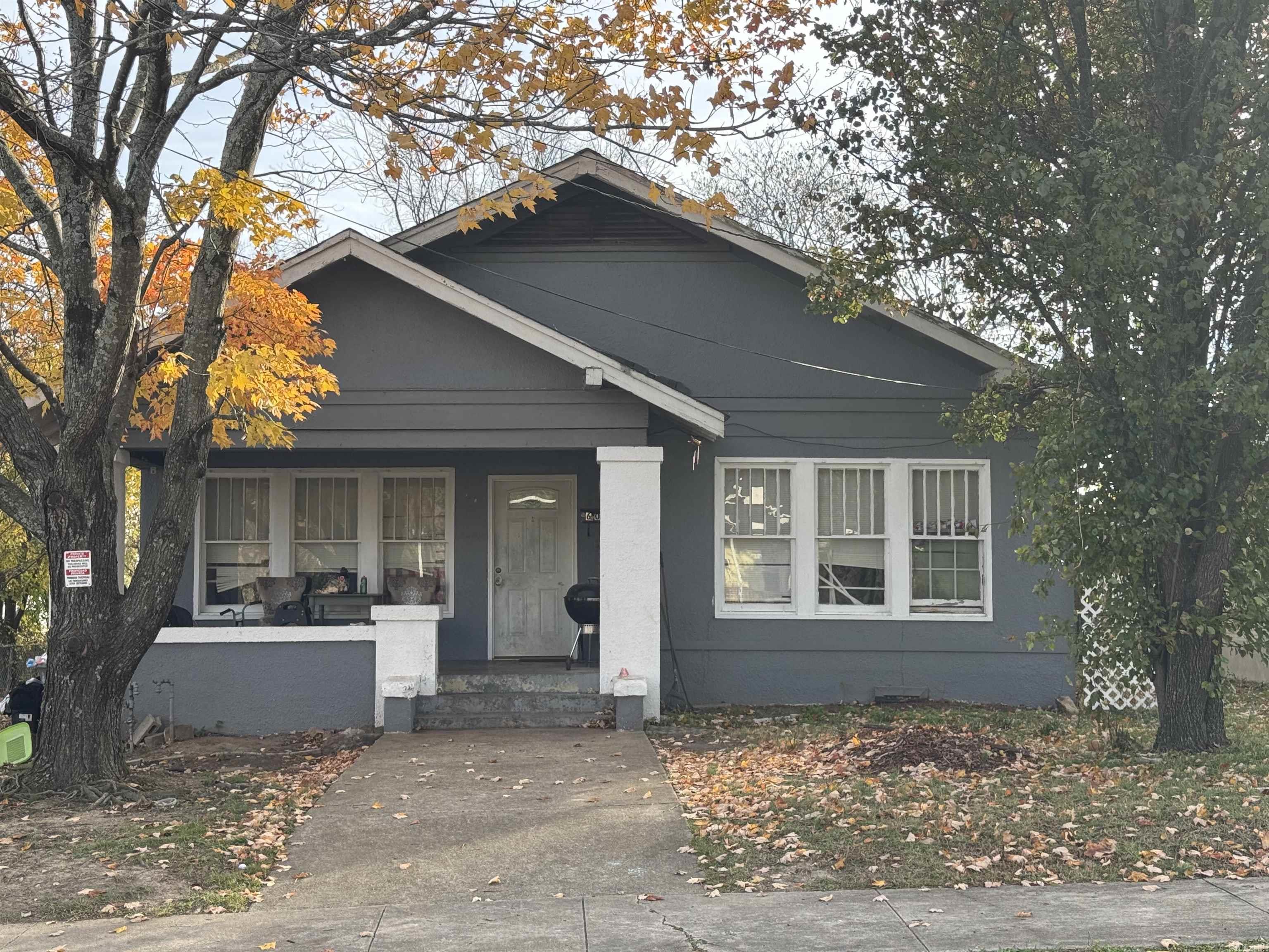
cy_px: 476
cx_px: 634
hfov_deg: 39.7
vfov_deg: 30.3
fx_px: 1760
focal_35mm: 48
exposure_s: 1/627
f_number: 1.78
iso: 64
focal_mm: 6.76
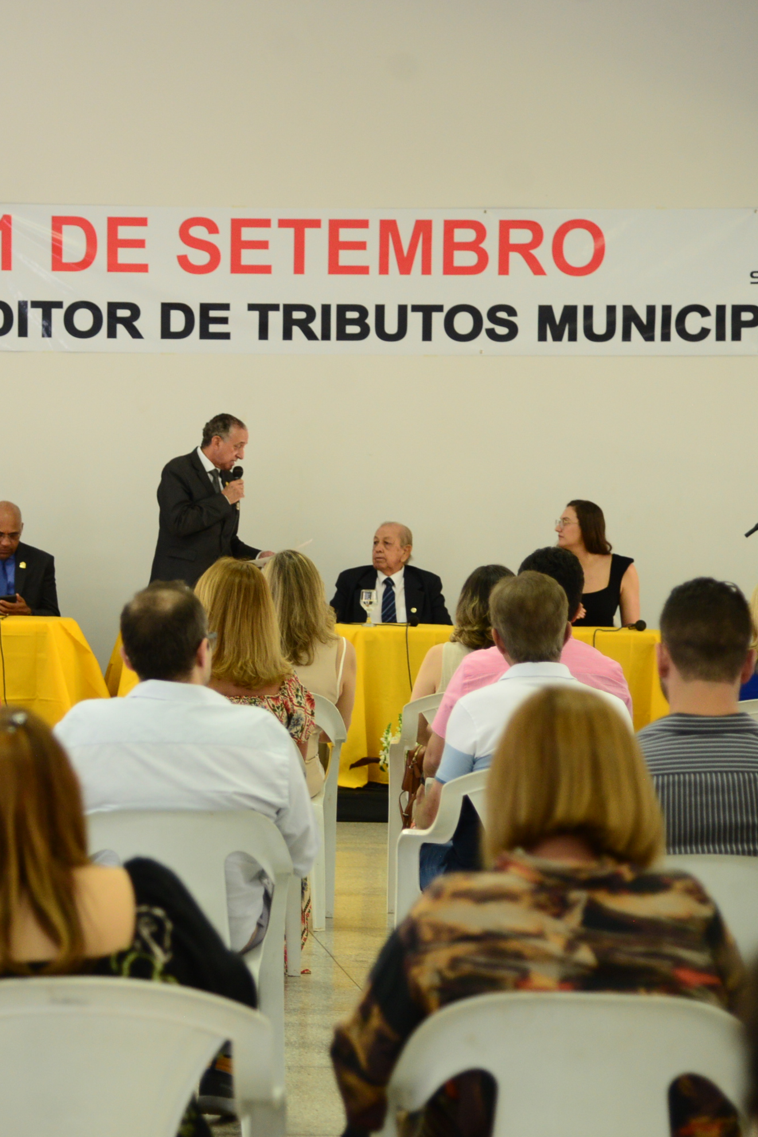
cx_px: 191
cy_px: 568
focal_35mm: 129
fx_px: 4074
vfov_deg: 15.9
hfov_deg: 10.6
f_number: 4
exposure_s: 1/125
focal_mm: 85
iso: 1600
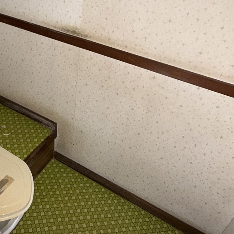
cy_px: 67
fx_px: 222
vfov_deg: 53.8
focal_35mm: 29
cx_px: 99
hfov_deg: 55.4
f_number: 2.2
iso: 125
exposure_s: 1/60
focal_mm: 2.22
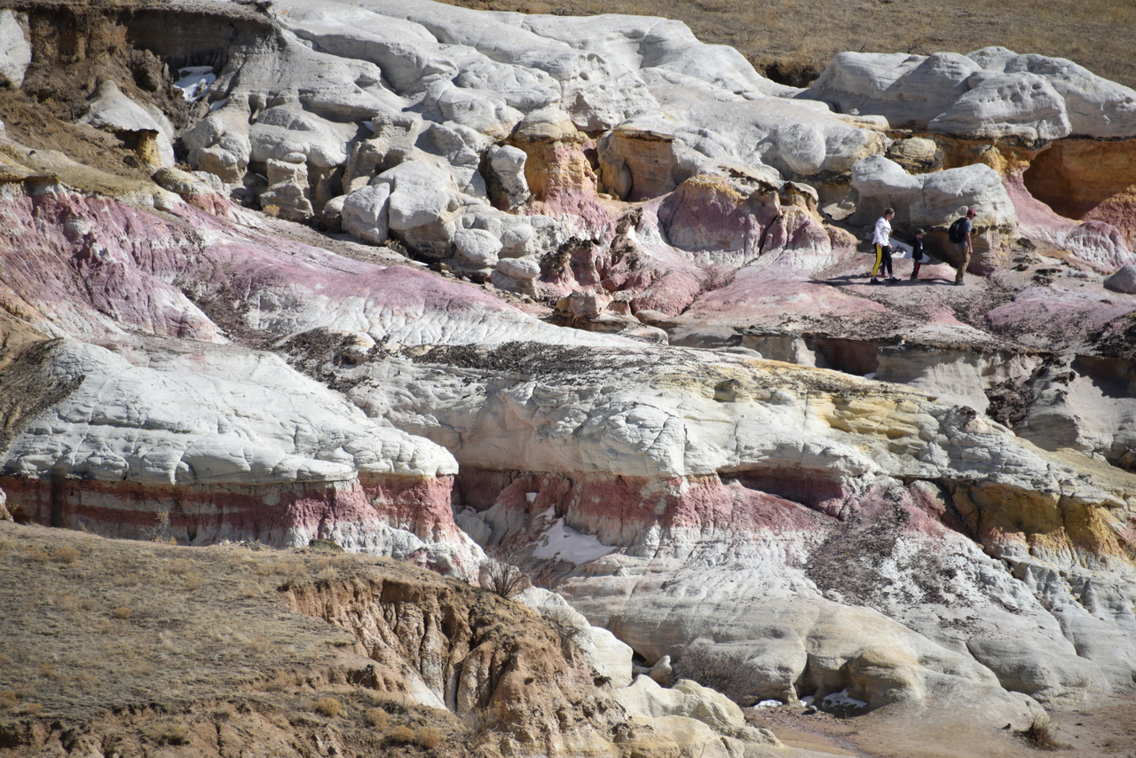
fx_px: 9468
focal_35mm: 300
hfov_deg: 6.9
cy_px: 379
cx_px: 568
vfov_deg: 4.6
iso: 100
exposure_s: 1/640
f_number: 6.3
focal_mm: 300
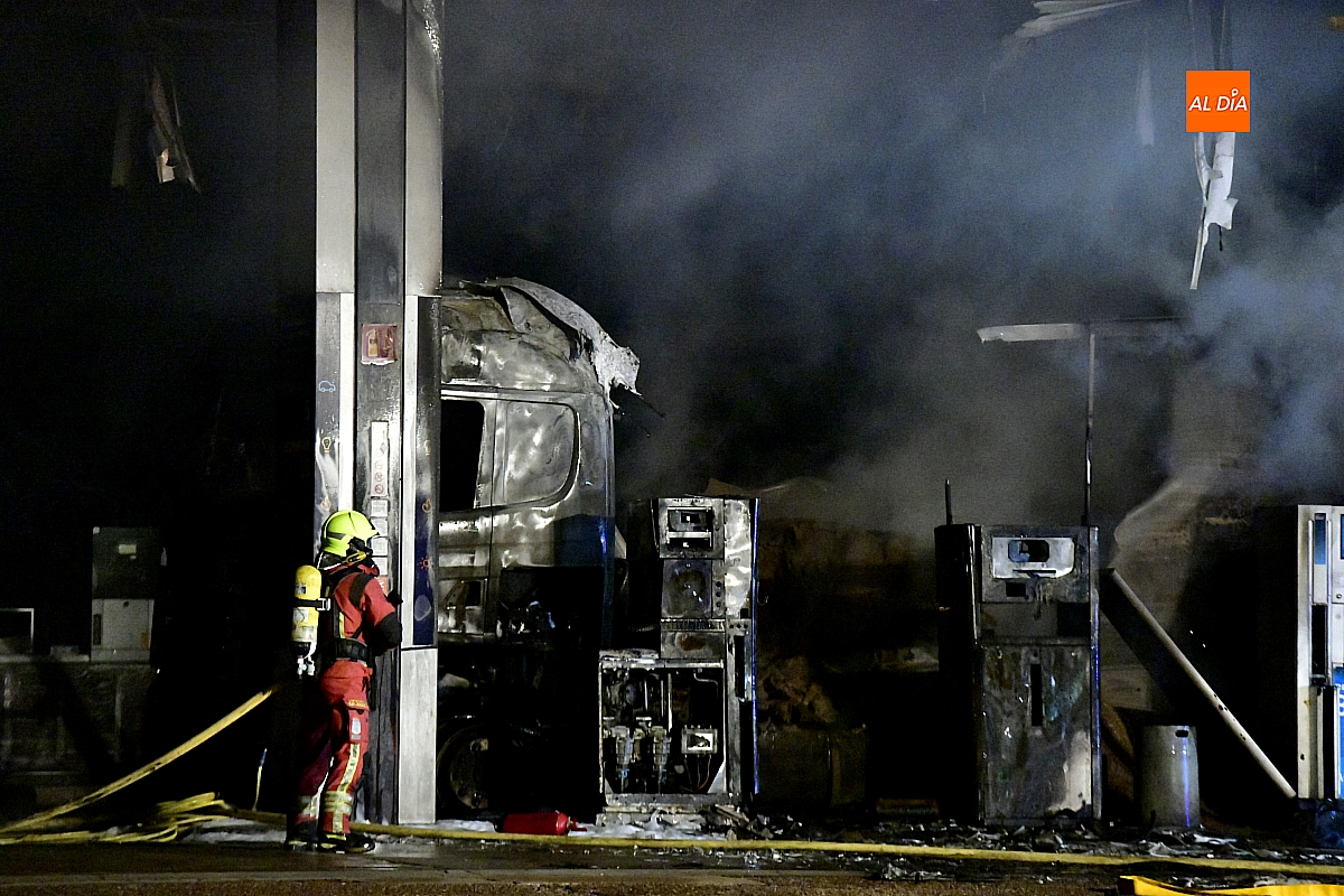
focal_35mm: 200
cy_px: 448
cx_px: 672
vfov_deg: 6.9
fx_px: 7466
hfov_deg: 10.3
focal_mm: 200
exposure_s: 1/250
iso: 25600
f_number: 3.5
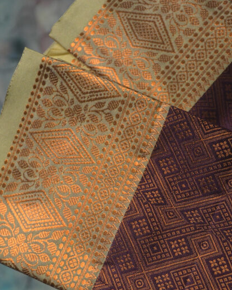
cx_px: 146
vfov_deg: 10.5
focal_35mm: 184
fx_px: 1580
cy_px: 183
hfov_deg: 8.4
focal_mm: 75
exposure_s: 1/160
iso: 2000
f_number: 5
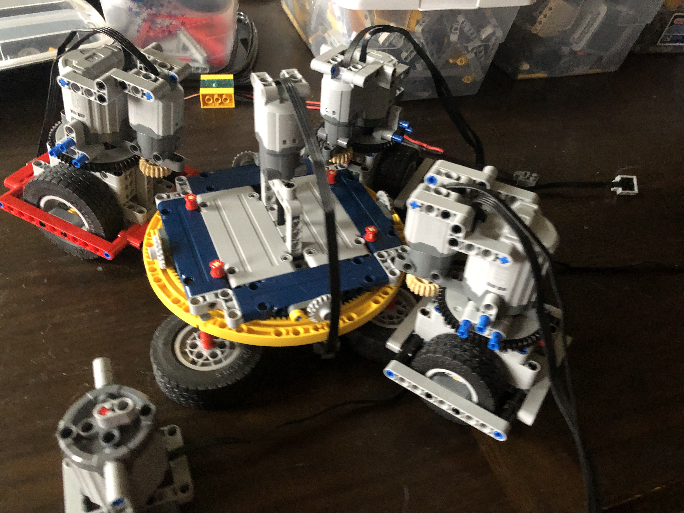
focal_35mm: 28
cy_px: 256
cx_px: 342
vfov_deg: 49.7
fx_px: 553
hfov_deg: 63.4
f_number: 1.8
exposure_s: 1/4
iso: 100
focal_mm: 4
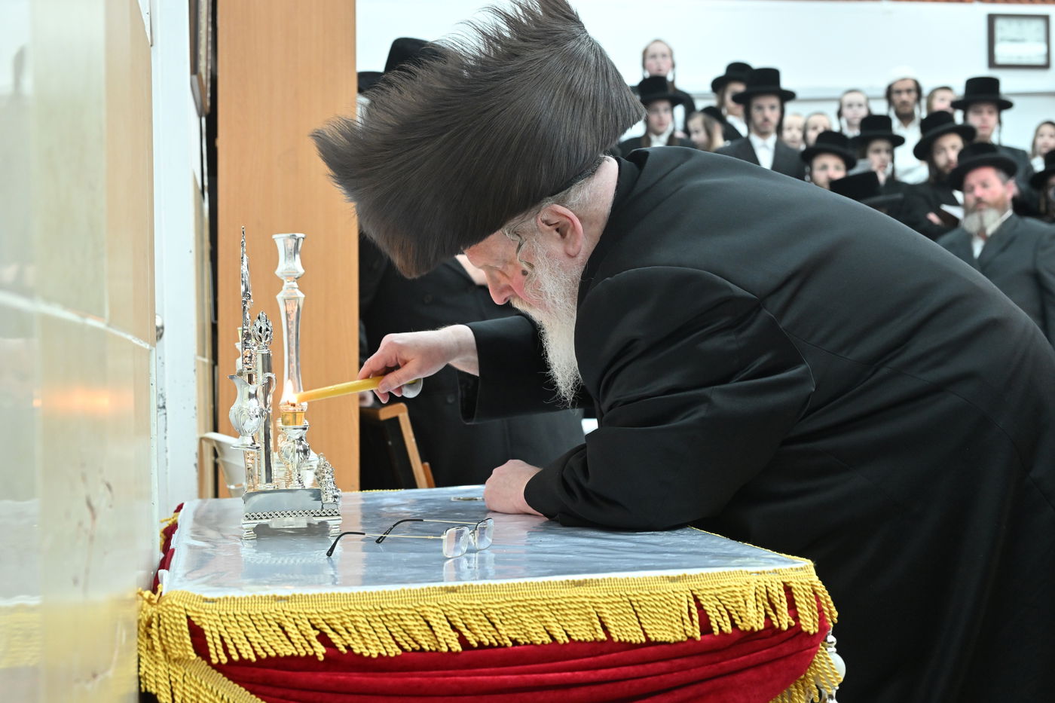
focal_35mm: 49
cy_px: 352
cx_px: 528
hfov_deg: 40.3
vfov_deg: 27.5
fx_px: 1436
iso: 2000
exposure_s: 1/200
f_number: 5.6
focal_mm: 49
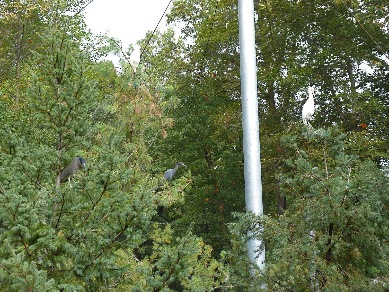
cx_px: 194
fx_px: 618
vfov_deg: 26.6
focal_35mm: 55
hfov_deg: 34.9
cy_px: 146
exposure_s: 1/100
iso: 80
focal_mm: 10
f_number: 3.2
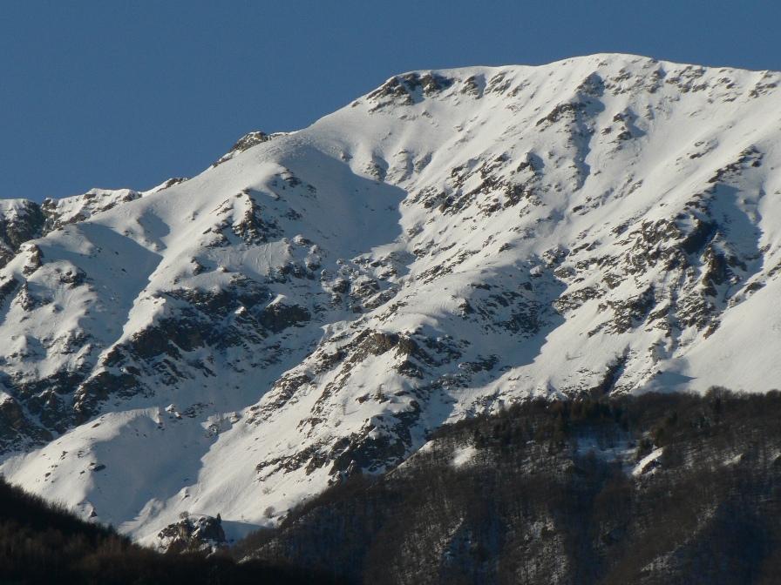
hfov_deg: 7.0
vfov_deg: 5.3
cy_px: 292
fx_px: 6362
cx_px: 390
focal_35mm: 282
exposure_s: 1/1000
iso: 100
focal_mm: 47
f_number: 5.6
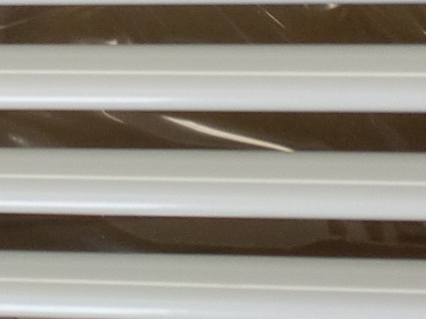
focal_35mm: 168
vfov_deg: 8.7
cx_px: -100
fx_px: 2067
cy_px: -77
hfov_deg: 11.5
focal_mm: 6.3
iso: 80
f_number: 3.1
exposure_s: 1/60
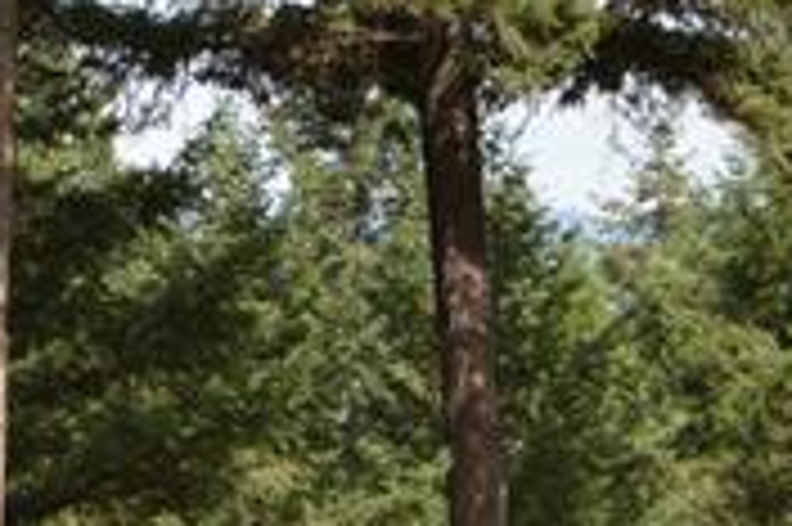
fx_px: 4594
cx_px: -738
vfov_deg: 6.5
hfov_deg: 9.3
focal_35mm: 209
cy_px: -99
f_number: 8
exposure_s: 1/160
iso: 100
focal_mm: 24
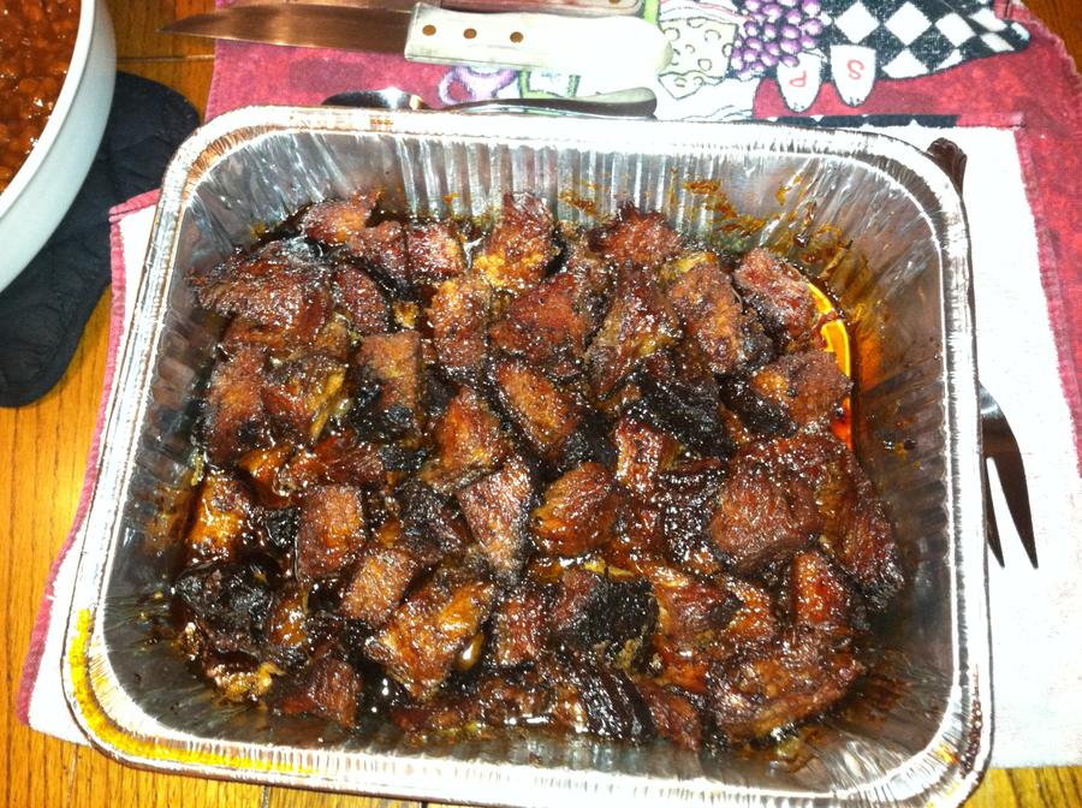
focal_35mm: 35
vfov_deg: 40.6
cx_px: 541
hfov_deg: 52.7
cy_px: 404
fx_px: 1092
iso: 320
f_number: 2.8
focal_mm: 3.85
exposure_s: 1/15
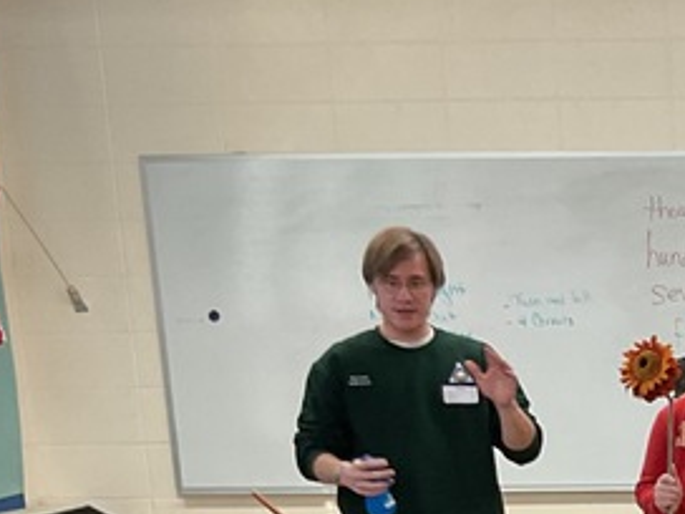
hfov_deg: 16.0
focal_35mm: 109
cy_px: 756
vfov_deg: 12.9
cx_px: 1136
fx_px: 2157
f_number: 1.8
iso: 50
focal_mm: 3
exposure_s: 1/60
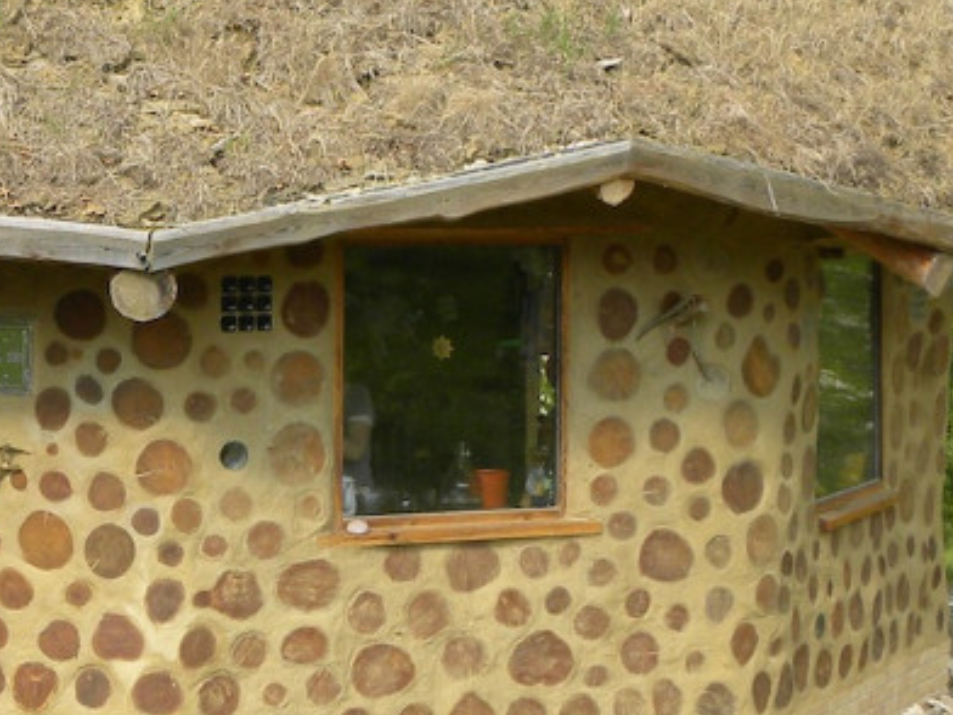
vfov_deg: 14.6
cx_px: 41
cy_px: 260
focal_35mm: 101
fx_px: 2781
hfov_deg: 19.0
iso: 64
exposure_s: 1/148
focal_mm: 5.9
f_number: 4
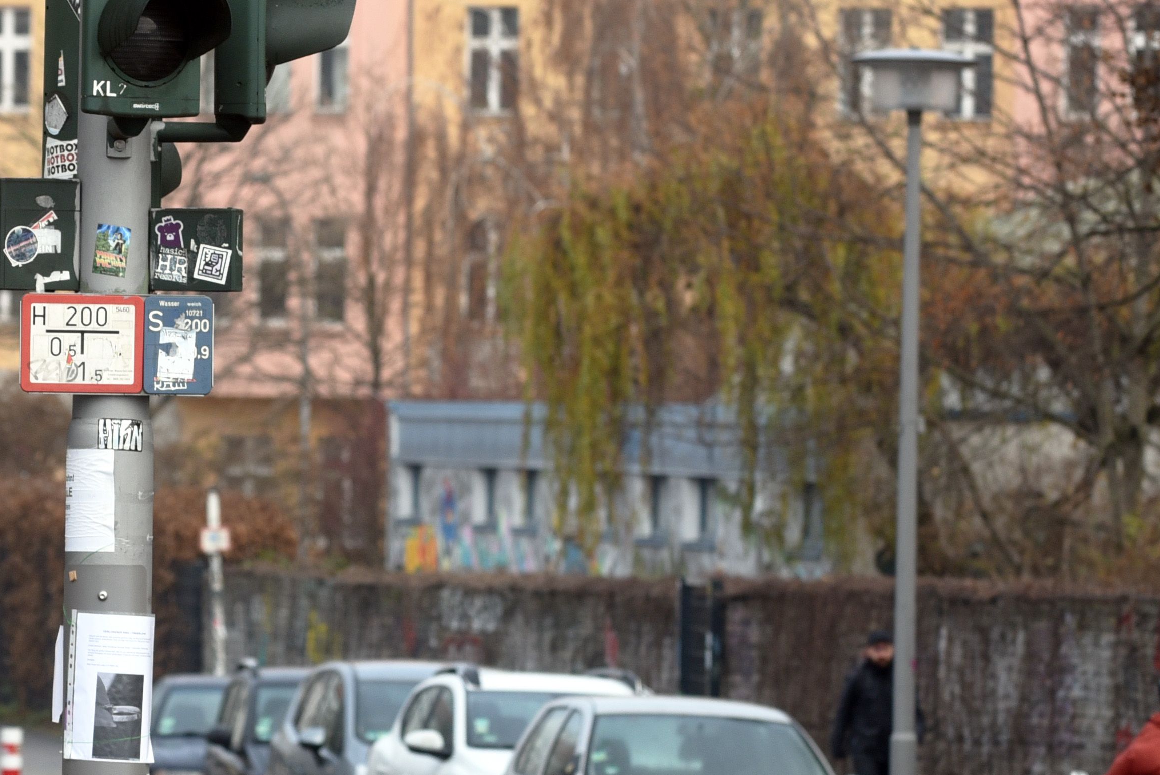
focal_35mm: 338
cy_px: 405
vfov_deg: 4.1
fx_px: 10895
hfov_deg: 6.1
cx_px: 232
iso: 400
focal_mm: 130
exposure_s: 1/250
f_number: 5.6
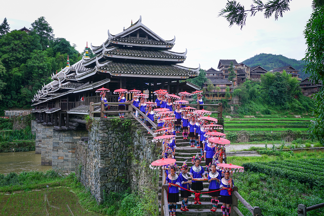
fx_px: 297
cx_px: 162
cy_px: 108
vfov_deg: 40.0
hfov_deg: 57.2
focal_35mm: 33
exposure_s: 1/60
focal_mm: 33
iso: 100
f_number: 8
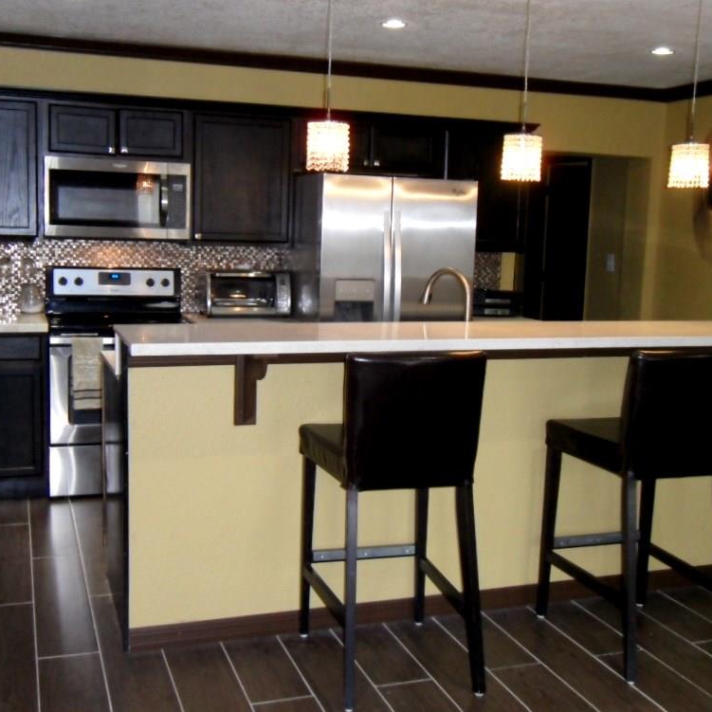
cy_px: 350
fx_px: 954
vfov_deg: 40.9
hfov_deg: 40.9
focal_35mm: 41
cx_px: 342
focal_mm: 6
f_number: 3.6
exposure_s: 1/45
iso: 320
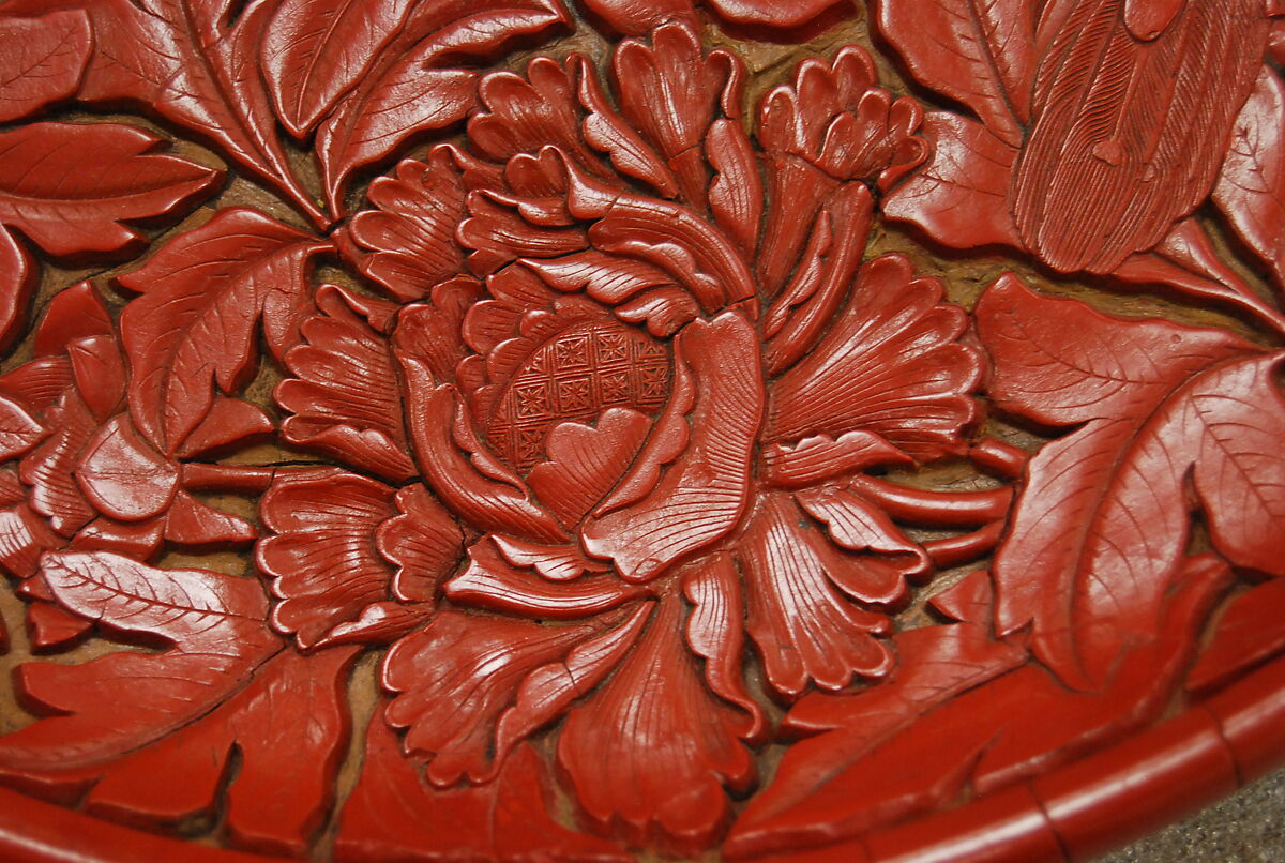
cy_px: 432
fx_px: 2951
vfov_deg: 16.6
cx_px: 642
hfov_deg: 24.6
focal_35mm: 82
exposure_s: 1/30
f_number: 5.6
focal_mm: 55
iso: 1000
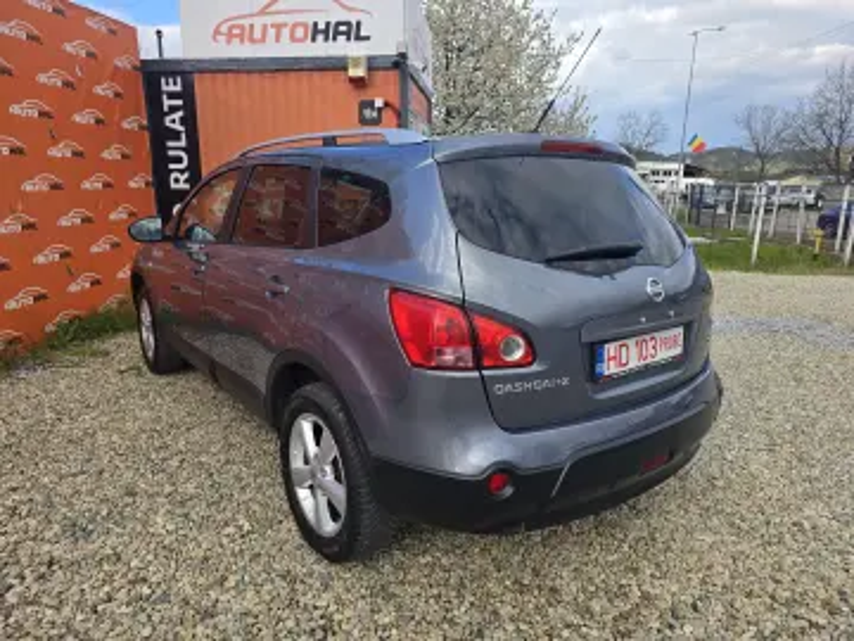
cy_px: 320
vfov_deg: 58.9
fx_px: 567
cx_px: 427
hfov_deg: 73.9
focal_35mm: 23
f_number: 1.7
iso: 12
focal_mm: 6.3
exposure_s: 1/253
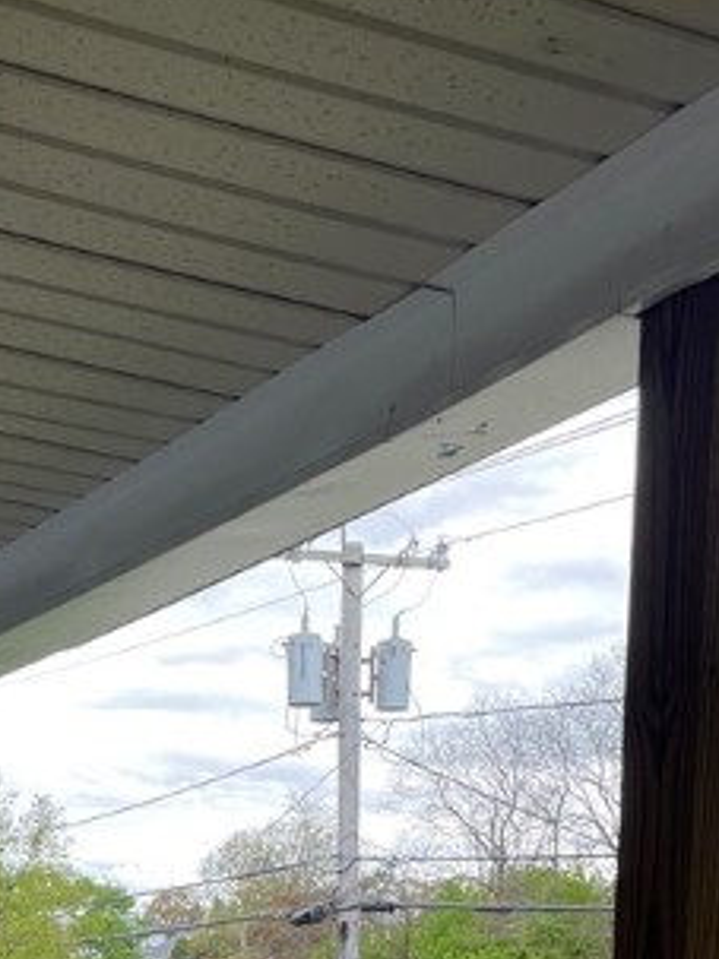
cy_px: 1143
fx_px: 1829
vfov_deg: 26.3
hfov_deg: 21.7
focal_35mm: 66
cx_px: 67
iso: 32
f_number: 1.6
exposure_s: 1/290
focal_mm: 4.2
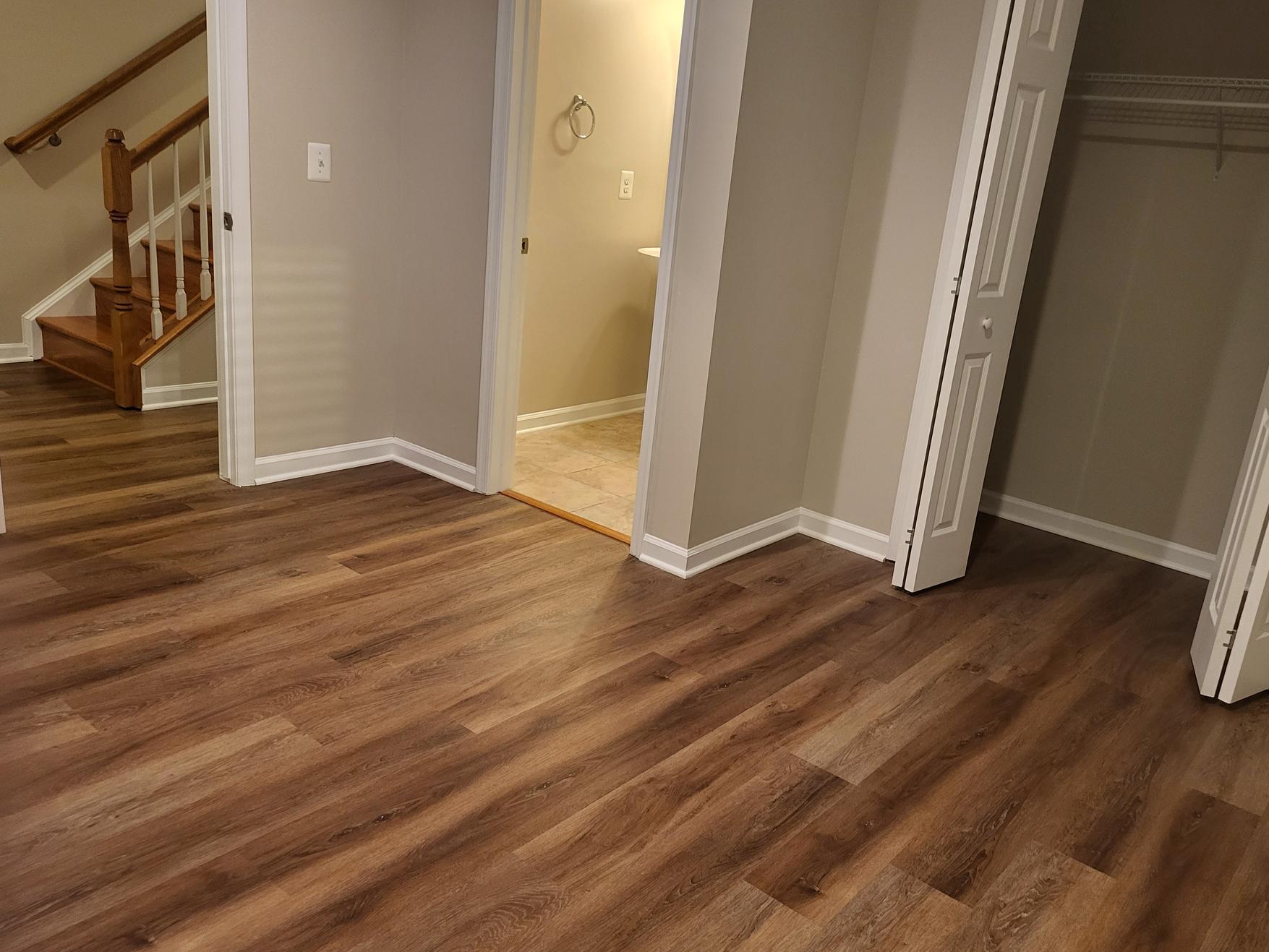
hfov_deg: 63.4
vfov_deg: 49.8
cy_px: 473
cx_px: 683
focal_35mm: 28
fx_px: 1027
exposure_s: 1/40
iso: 400
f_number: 1.8
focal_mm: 5
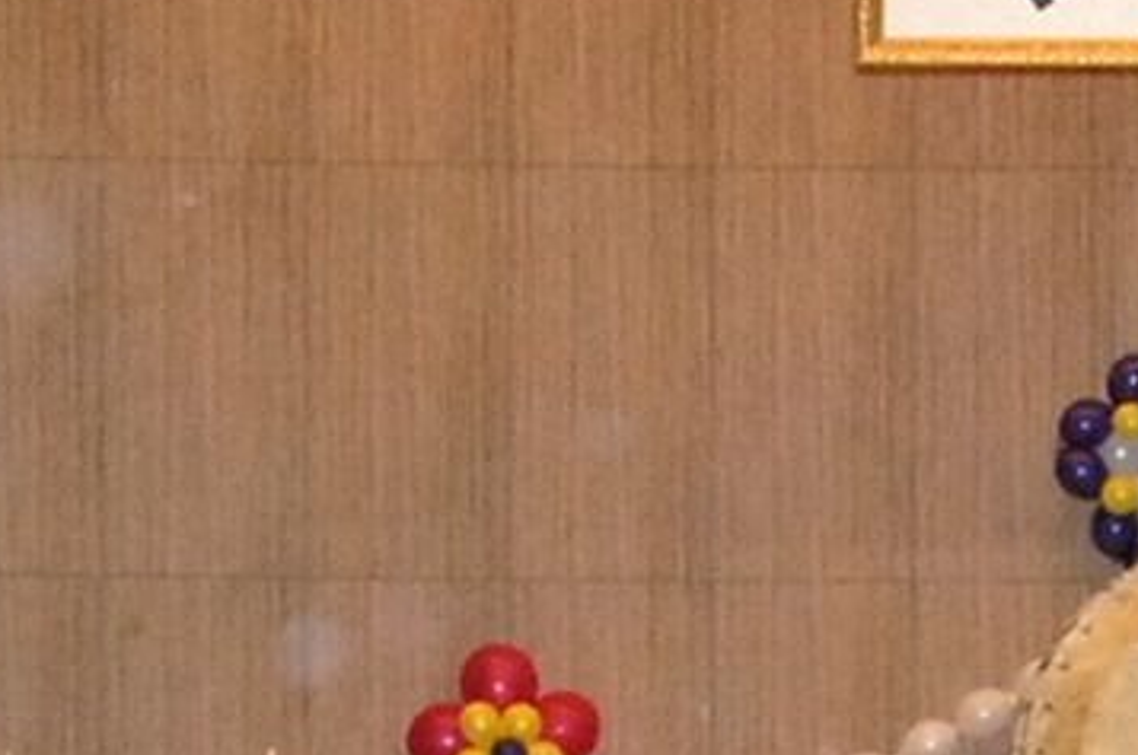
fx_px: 6819
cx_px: 1230
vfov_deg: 6.3
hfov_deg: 9.5
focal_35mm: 216
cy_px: 895
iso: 800
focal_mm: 24
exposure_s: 1/60
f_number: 6.7
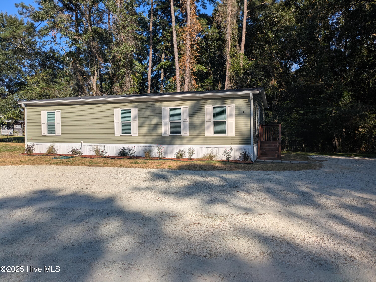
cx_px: 188
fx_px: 272
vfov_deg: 54.9
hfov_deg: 69.4
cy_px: 141
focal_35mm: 25
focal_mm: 5.43
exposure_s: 1/3378
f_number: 1.89
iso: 50
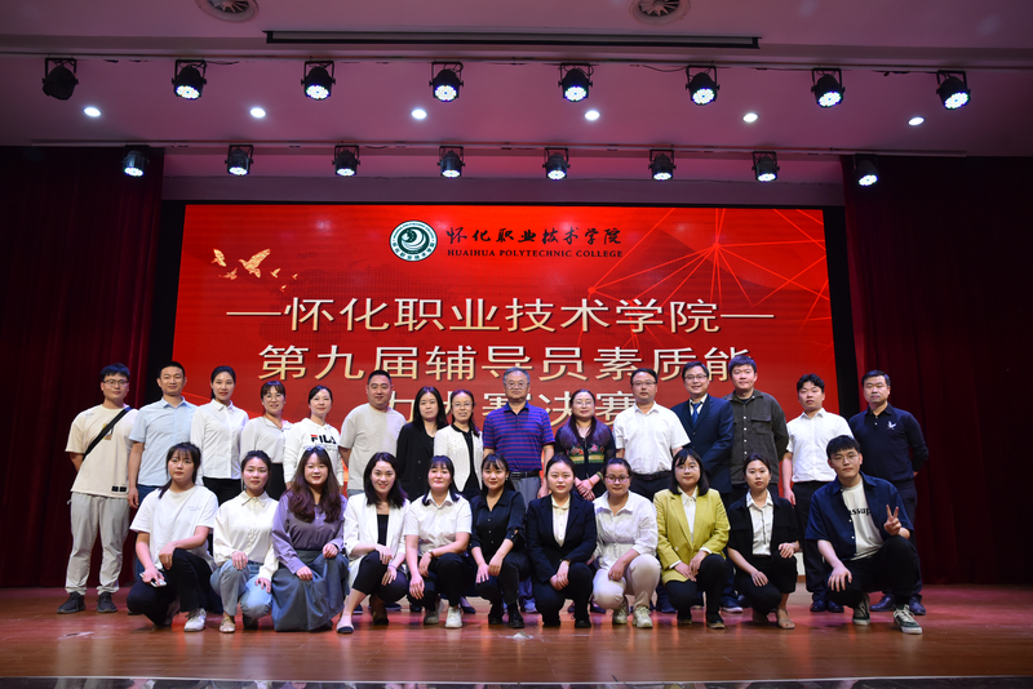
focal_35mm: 30
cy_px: 344
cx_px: 516
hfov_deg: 61.9
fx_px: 861
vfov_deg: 43.6
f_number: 5.6
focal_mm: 30
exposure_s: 1/125
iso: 1250
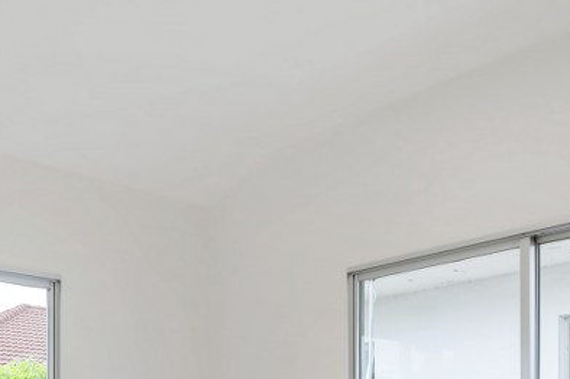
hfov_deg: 37.7
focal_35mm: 52
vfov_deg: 23.5
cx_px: 175
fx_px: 823
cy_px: 467
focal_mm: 16
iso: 100
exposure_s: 1/400
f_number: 5.6
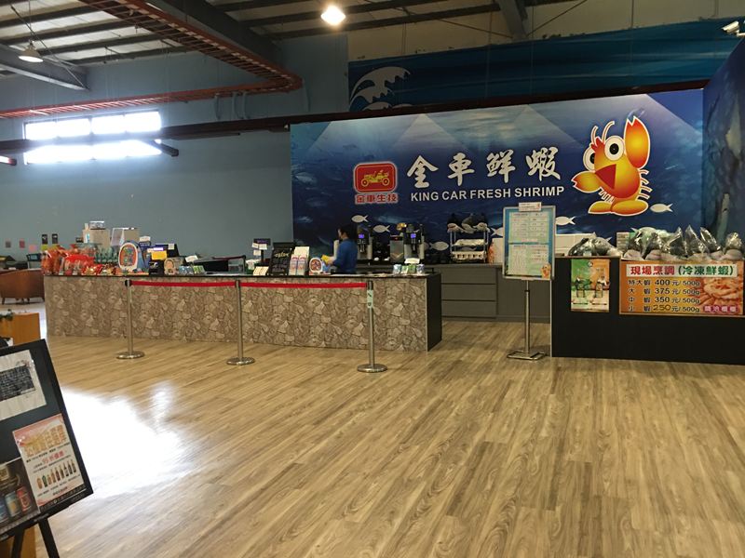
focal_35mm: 29
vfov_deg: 48.2
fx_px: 624
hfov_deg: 61.7
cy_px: 279
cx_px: 372
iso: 125
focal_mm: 4.15
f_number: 2.2
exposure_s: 1/15
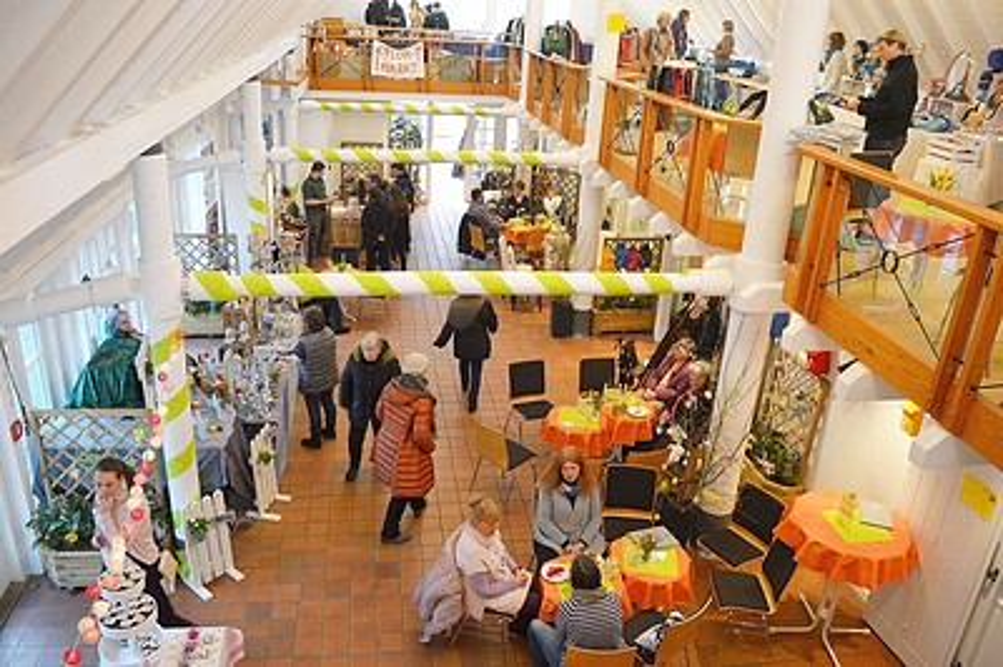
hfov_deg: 67.4
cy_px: 334
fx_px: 752
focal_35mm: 27
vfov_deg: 47.9
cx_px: 502
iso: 560
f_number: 3.5
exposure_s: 1/60
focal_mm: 18
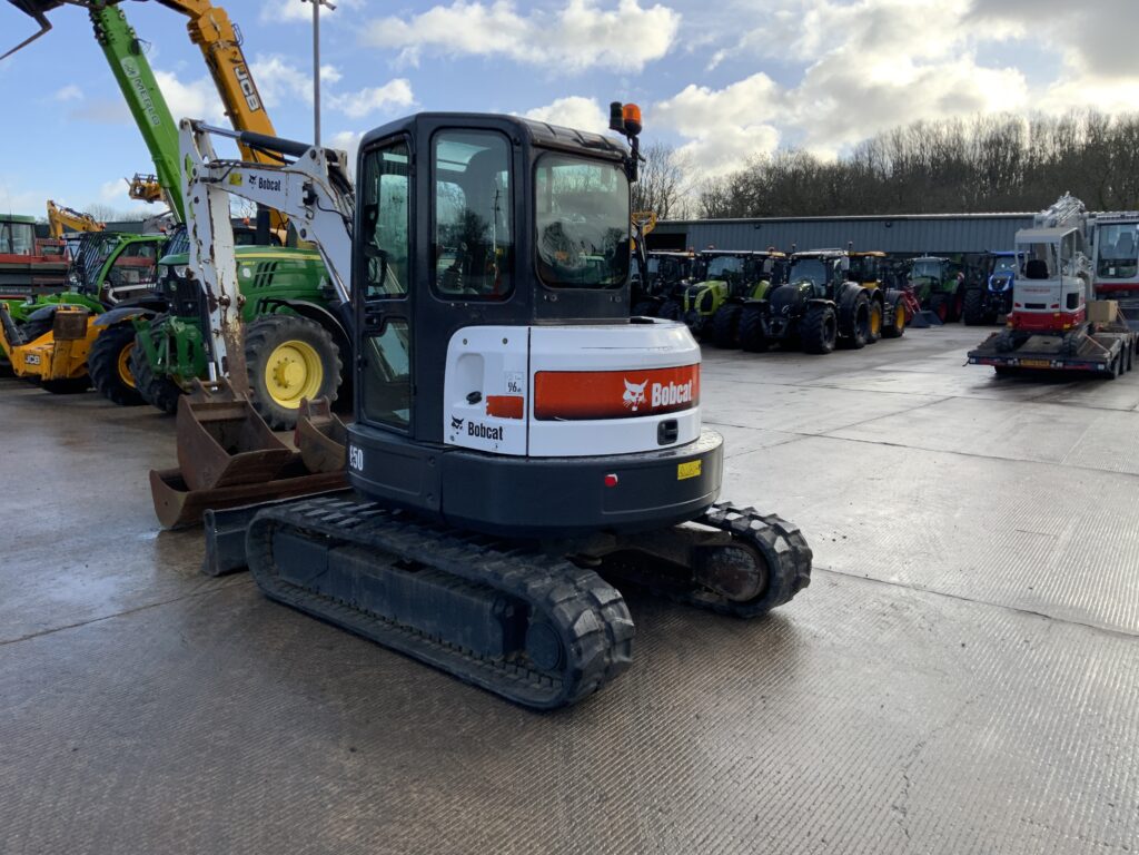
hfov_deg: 61.7
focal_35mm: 29
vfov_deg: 48.2
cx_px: 570
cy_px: 428
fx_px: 954
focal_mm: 3
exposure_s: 1/883
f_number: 1.8
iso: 16
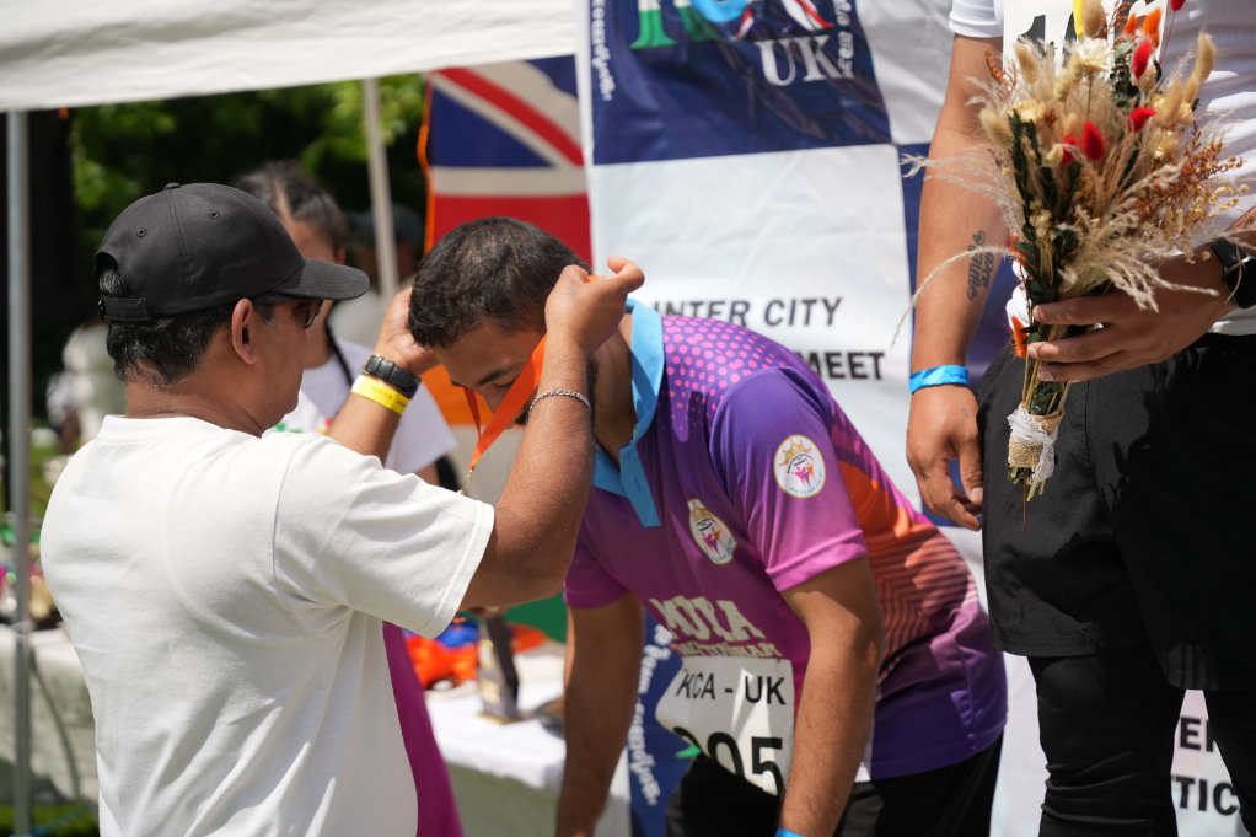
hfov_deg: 30.7
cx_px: 628
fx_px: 2285
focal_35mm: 66
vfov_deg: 20.8
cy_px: 418
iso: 250
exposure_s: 1/6400
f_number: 2.8
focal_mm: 65.5
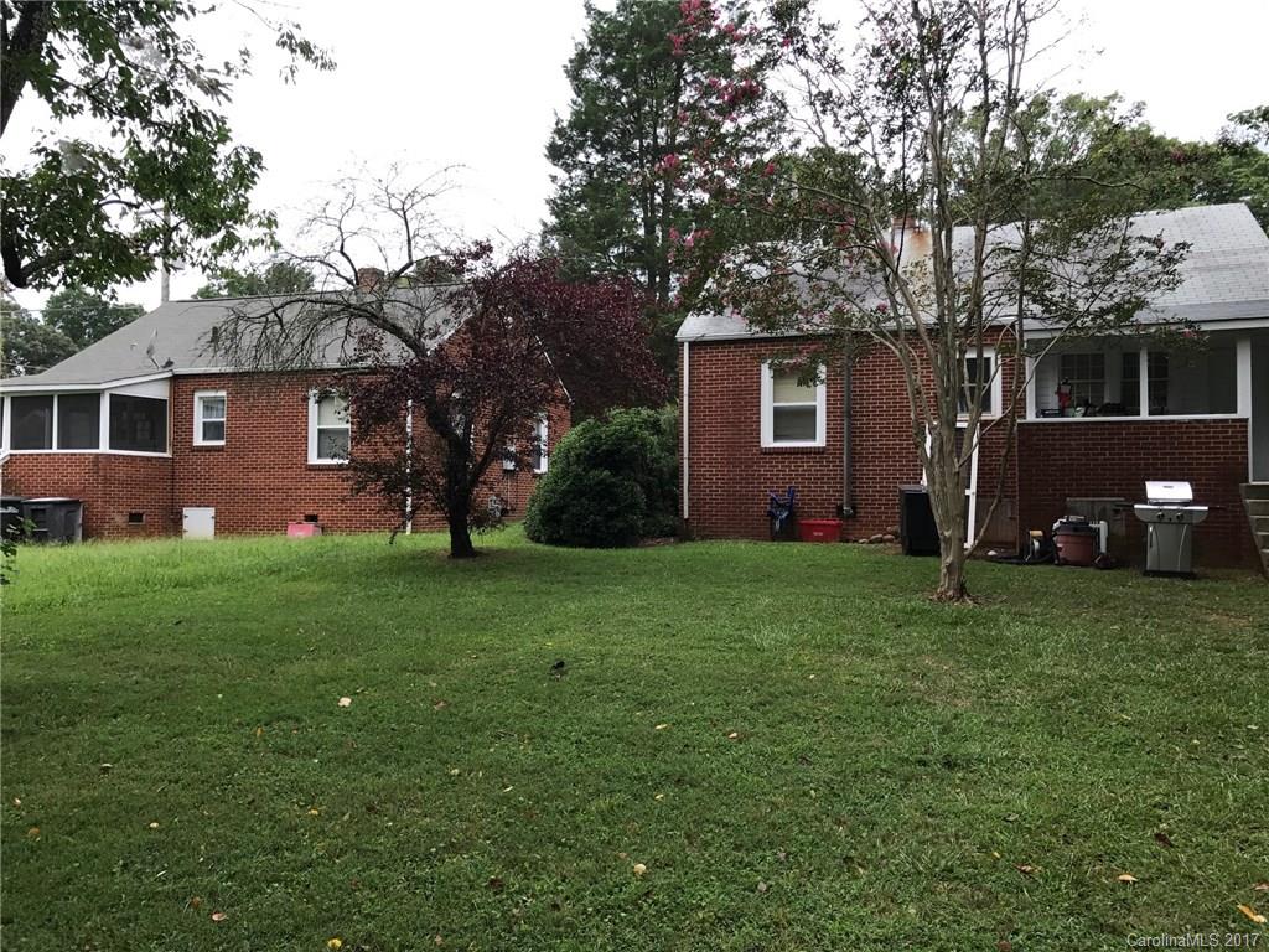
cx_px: 634
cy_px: 476
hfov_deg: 63.4
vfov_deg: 49.7
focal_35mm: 28
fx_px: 1026
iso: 20
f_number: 1.8
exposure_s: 1/684
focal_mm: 3.99
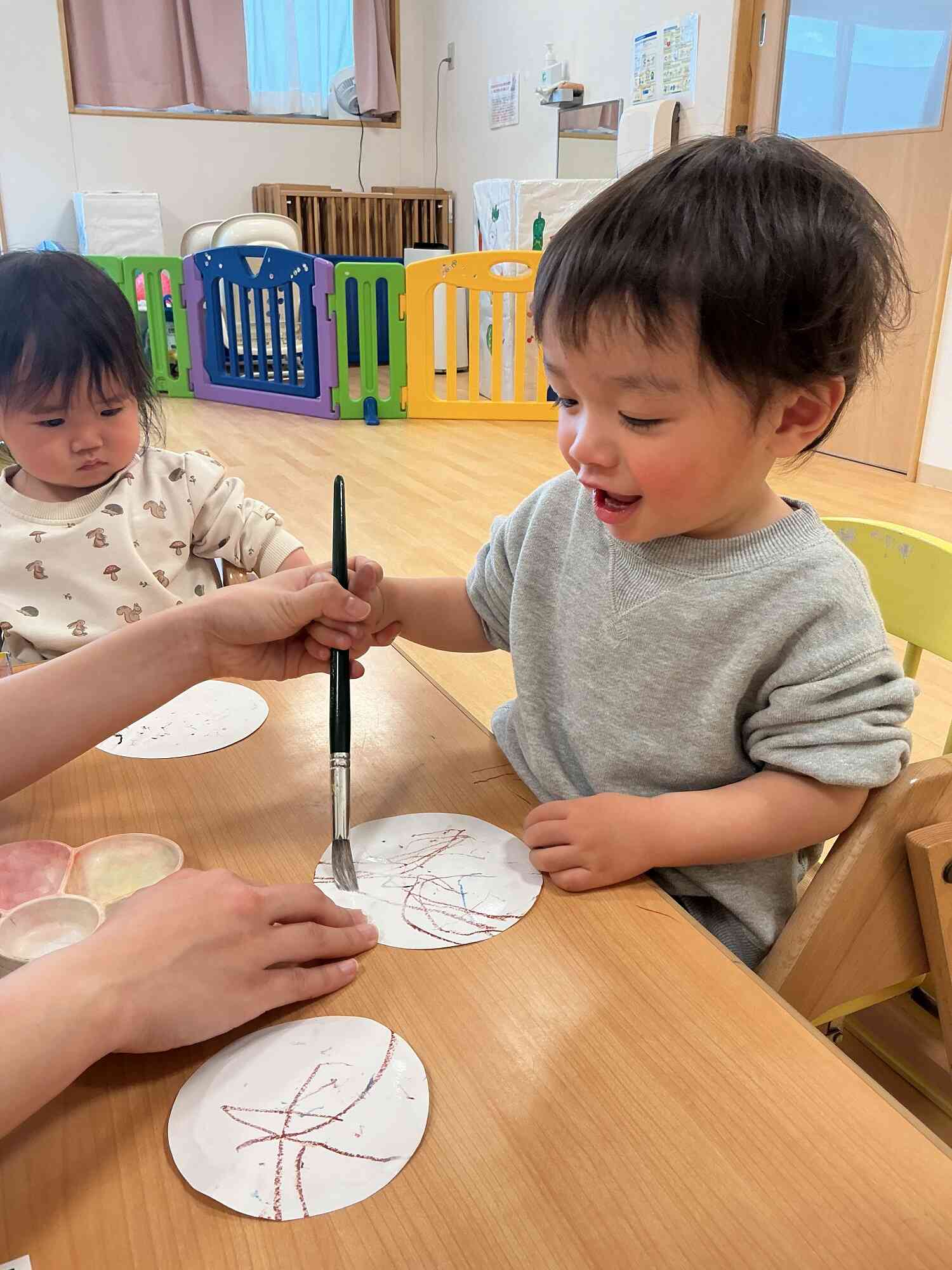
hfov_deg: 48.2
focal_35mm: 29
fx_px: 1063
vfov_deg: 61.7
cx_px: 476
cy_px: 635
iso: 64
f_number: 1.8
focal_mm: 3
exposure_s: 1/120
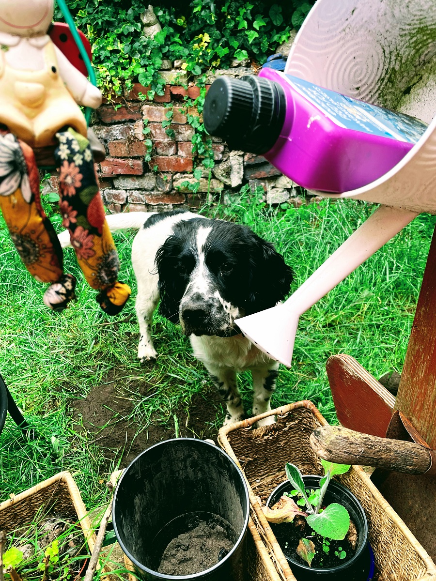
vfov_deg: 67.3
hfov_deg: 53.1
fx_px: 437
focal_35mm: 26
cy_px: 290
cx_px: 218
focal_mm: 4.2
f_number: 1.6
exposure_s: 1/121
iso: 40
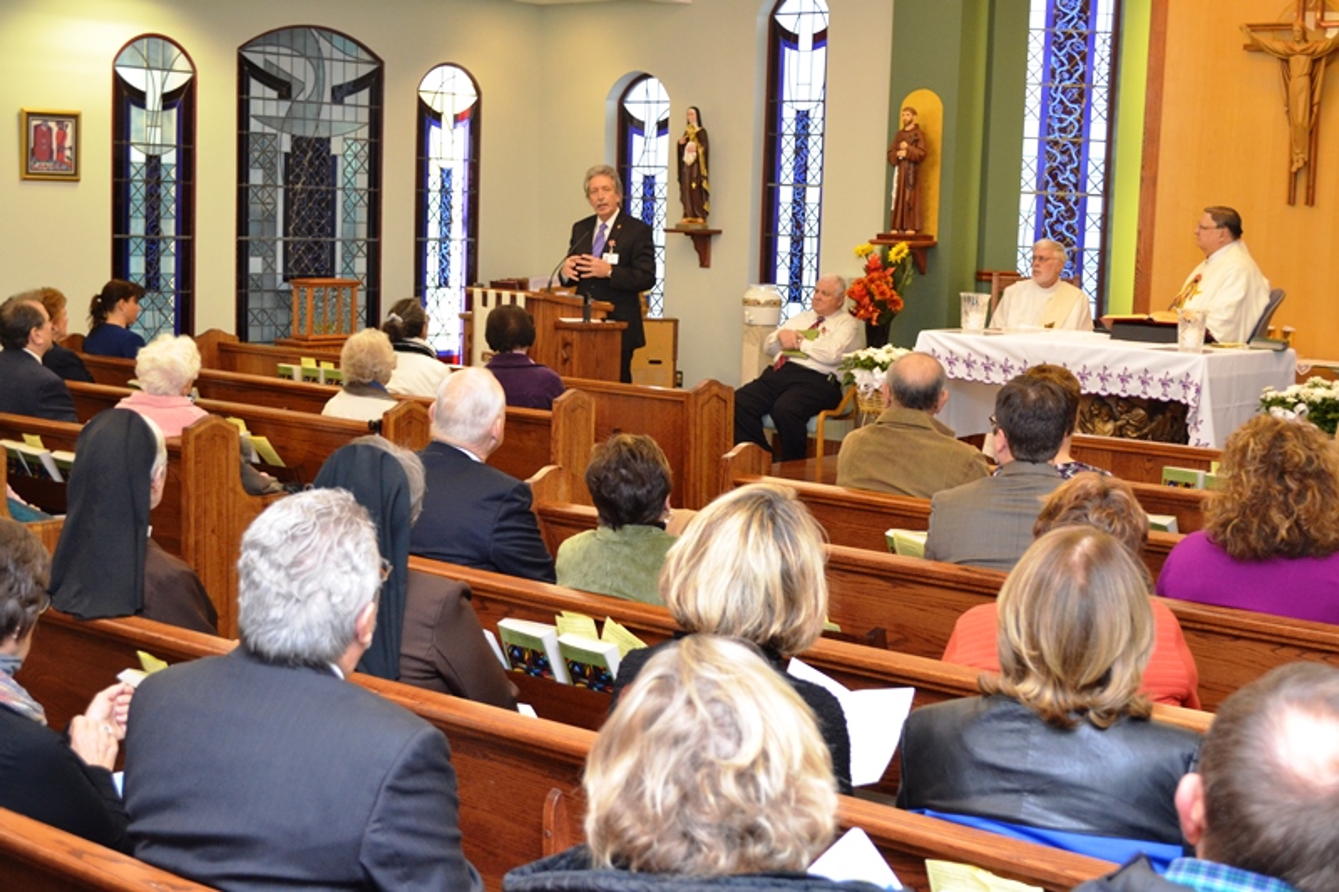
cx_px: 670
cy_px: 446
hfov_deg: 37.9
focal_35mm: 52
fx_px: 1952
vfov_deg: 25.7
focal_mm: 35
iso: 1100
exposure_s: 1/60
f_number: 5
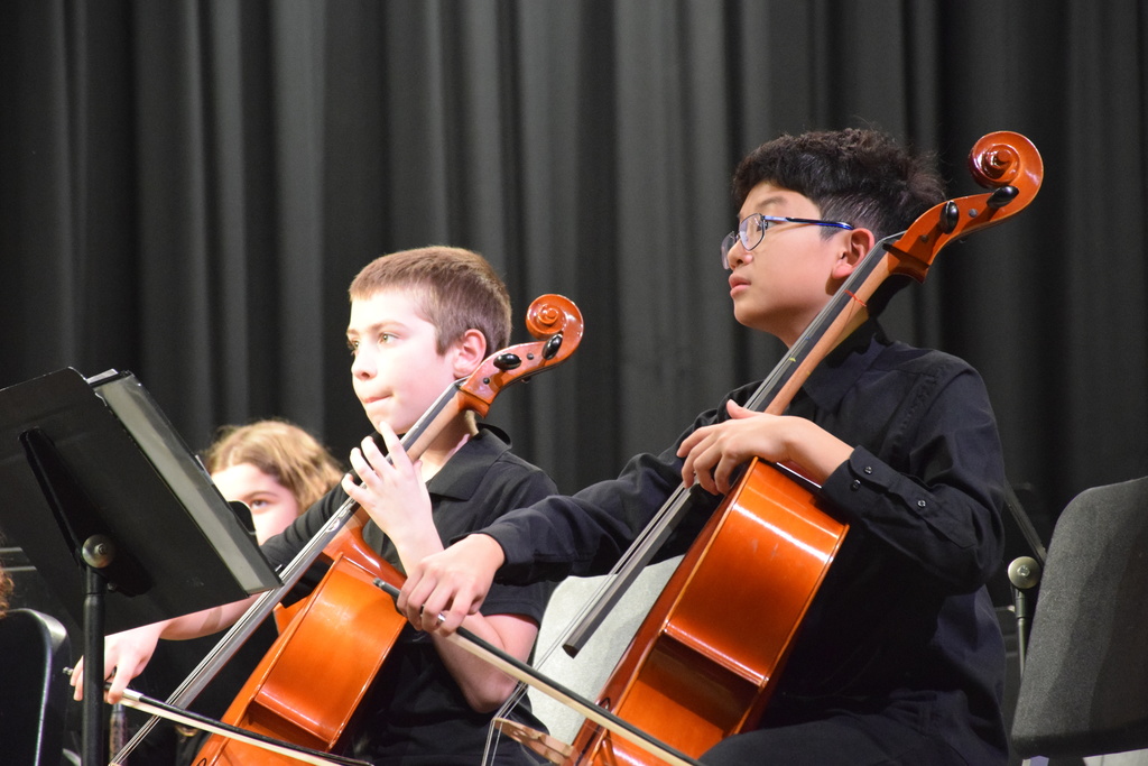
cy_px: 383
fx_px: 6697
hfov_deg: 9.8
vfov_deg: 6.5
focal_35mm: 210
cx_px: 574
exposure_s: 1/125
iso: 5000
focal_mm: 140
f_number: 5.6
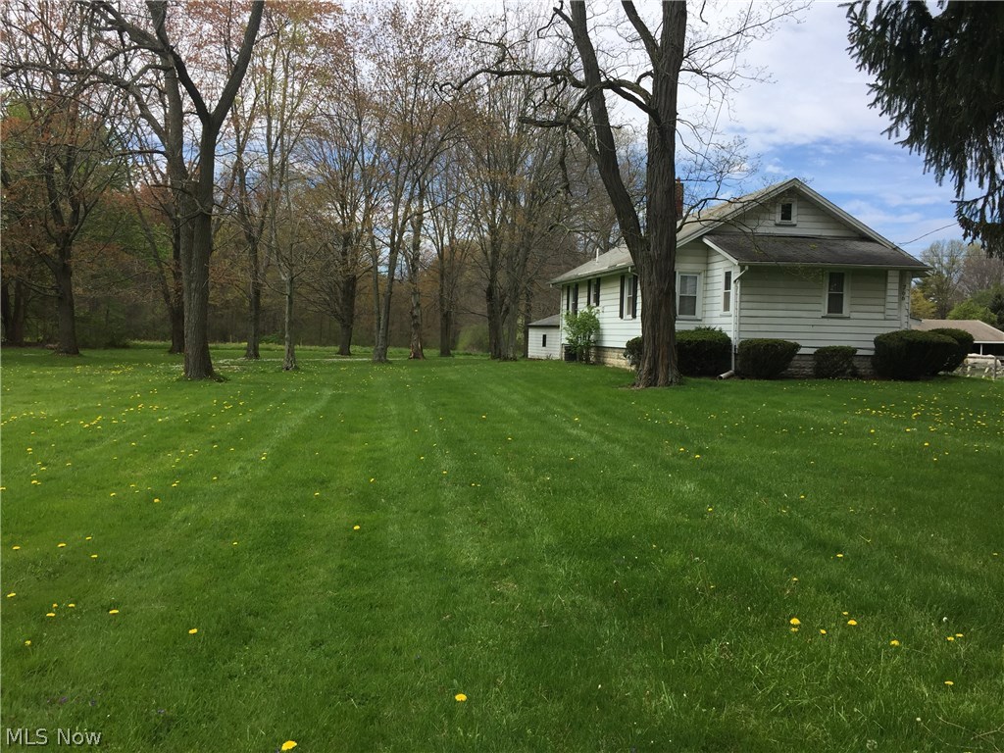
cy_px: 376
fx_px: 841
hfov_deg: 61.7
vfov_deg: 48.2
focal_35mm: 29
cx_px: 502
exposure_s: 1/1522
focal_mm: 4.15
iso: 32
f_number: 2.2
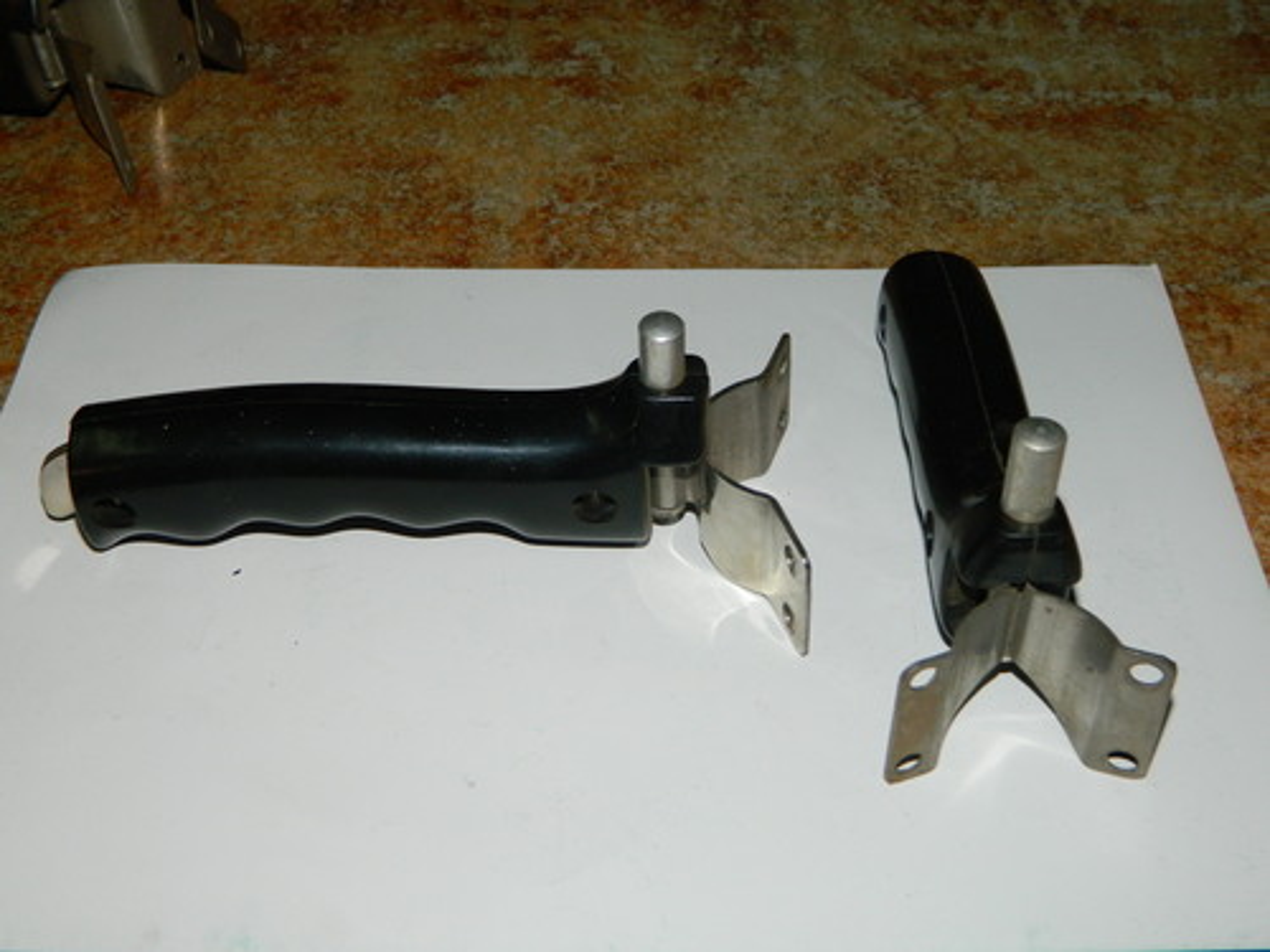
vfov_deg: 30.9
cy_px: 476
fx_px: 1724
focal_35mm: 47
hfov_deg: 40.4
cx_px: 635
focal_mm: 8.4
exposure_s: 1/50
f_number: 10.2
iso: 200
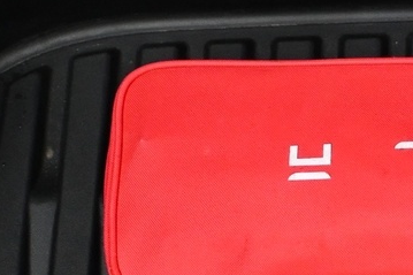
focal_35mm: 142
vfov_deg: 9.6
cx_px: 550
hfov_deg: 13.8
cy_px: 269
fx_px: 1631
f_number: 4
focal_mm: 21
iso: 2500
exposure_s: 1/125
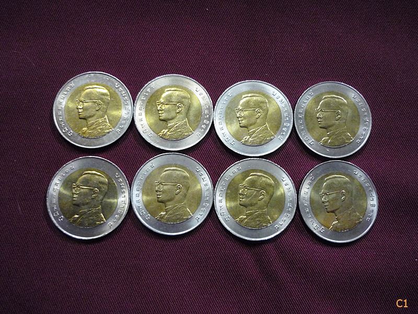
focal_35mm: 33
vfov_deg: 42.9
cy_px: 157
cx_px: 209
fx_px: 398
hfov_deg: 55.4
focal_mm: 5.5
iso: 400
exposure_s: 1/8
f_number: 2.8
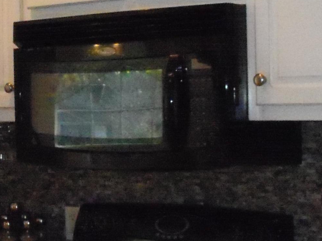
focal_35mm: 106
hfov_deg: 18.5
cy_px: 159
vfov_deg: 13.9
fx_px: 986
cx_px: 95
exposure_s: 1/500
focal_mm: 6.3
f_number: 3
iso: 800
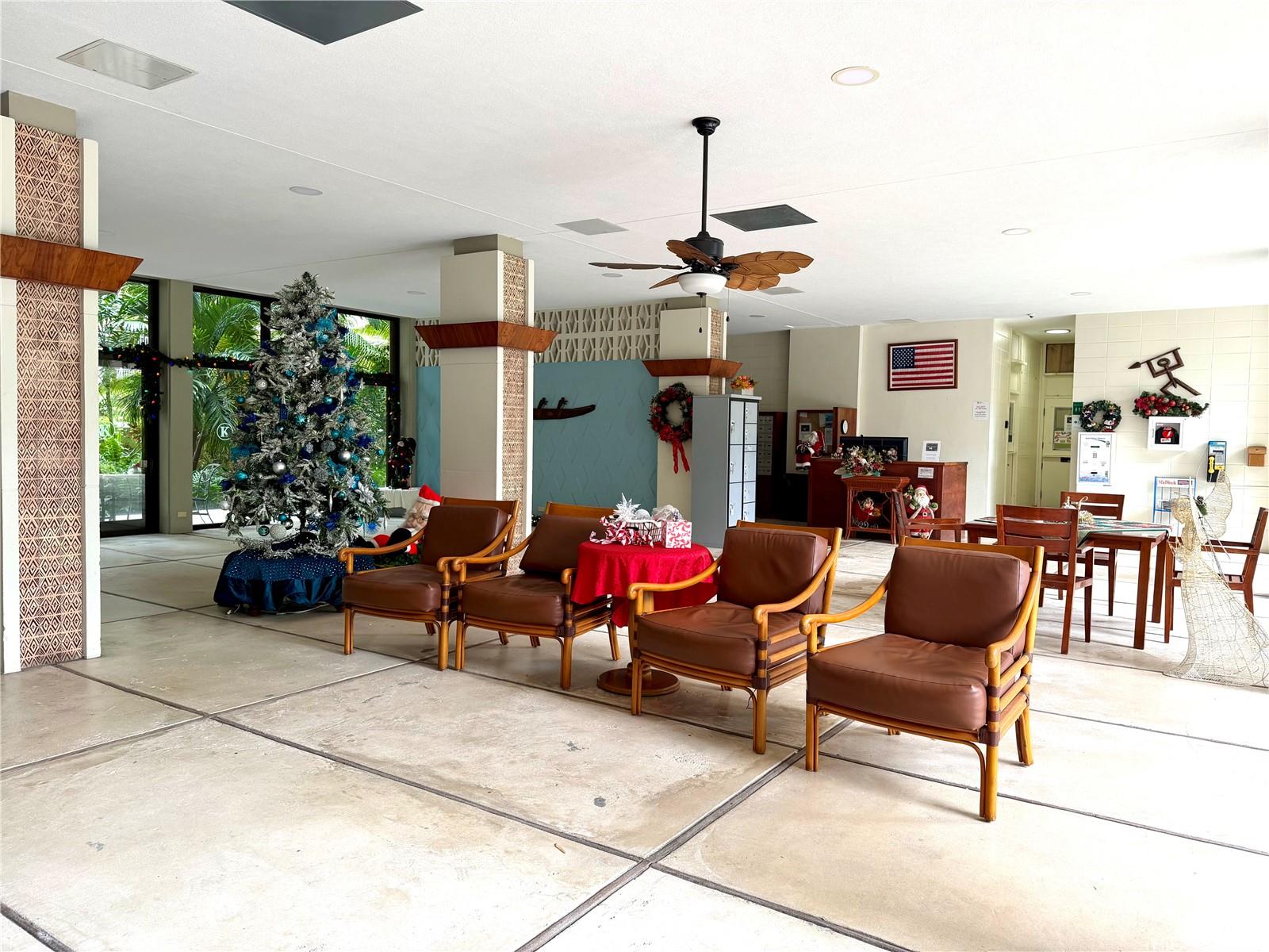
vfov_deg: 56.8
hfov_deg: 71.6
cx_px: 634
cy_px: 476
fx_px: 880
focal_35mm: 24
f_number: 1.78
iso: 64
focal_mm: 6.76
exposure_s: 1/121
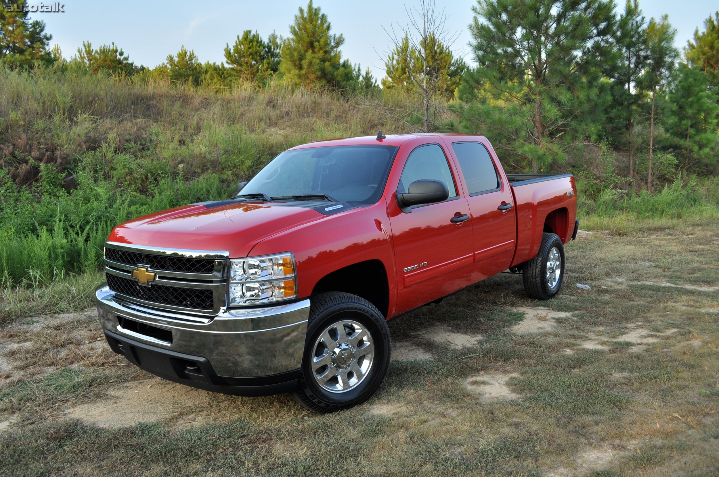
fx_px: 539
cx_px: 360
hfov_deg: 67.4
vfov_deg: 47.8
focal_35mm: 27
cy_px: 238
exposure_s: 1/160
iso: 200
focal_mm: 18
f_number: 6.3
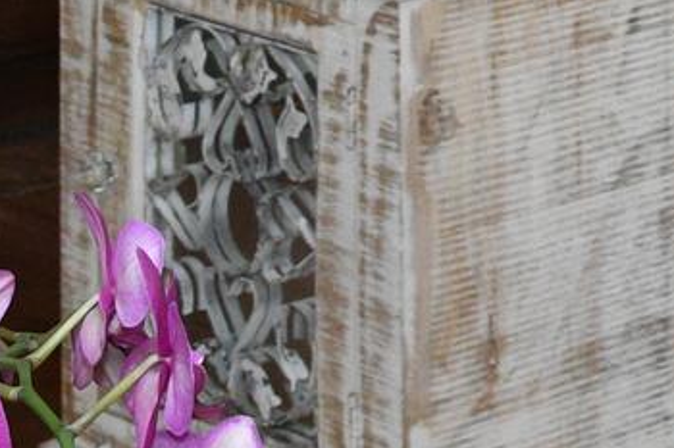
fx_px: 4379
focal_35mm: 234
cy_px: -818
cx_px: 1134
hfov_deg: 8.5
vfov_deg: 5.6
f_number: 8
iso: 1600
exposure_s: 1/125
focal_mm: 27
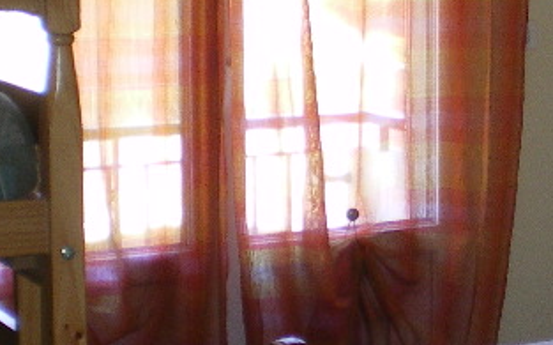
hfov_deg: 16.4
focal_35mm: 125
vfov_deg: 10.5
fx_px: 1882
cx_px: 546
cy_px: 133
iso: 125
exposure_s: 1/50
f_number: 3.1
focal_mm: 6.3
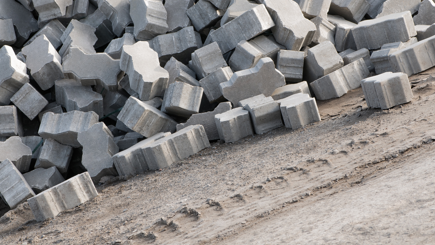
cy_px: 94
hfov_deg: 12.0
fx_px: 2071
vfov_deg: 6.8
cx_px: 222
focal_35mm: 180
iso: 100
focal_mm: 105
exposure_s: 1/60
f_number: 8
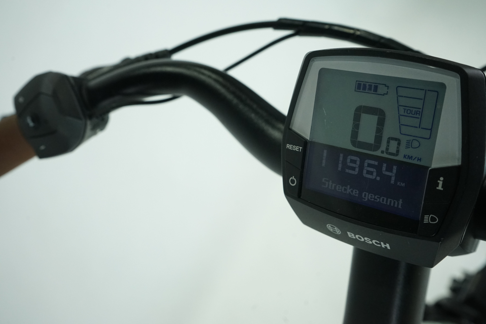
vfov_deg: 37.9
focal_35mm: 35
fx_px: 472
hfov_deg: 54.4
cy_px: 162
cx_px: 243
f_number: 8
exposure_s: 1/200
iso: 2500
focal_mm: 35
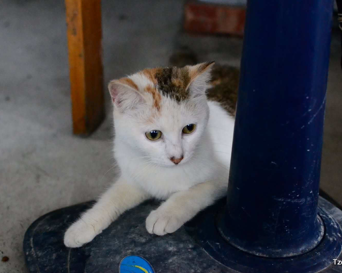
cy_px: 137
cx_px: 148
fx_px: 603
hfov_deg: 31.6
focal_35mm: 60
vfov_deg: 25.6
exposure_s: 1/160
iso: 3200
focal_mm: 35
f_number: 3.2
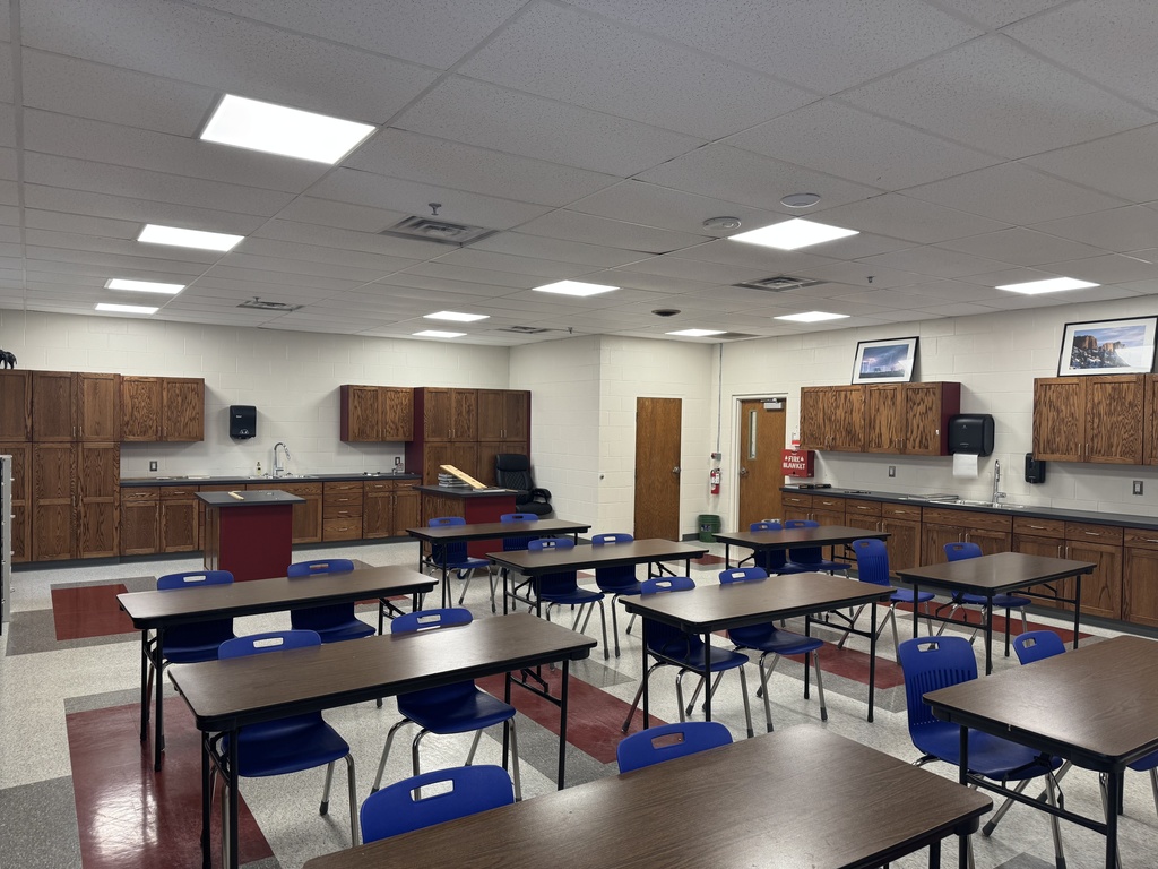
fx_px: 803
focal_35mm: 24
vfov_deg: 56.8
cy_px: 434
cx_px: 579
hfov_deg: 71.6
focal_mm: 6.76
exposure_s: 1/120
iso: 125
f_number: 1.78
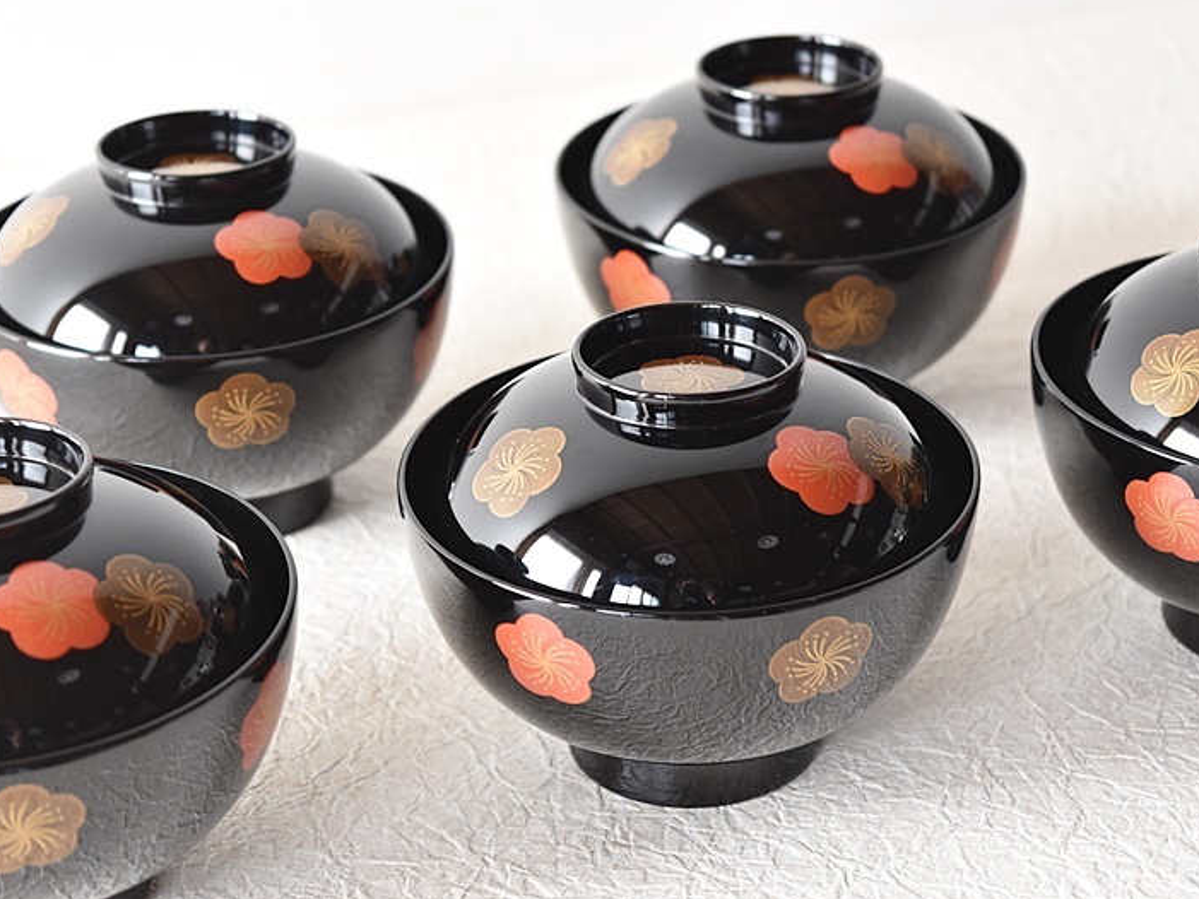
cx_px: 648
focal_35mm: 91
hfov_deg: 21.6
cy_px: 449
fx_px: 3137
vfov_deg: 16.3
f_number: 5.6
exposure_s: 1/3
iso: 800
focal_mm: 55
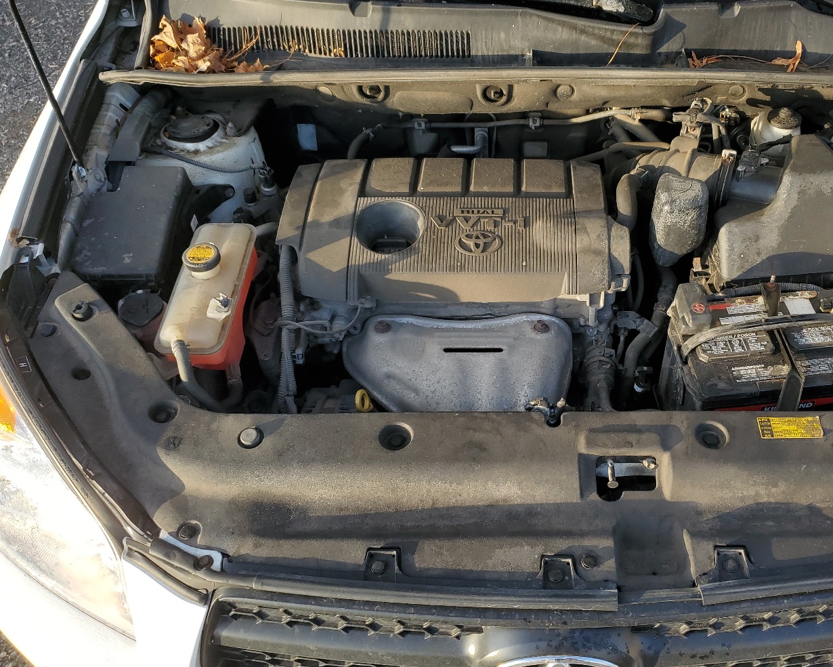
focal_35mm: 33
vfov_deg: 44.5
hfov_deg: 53.4
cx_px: 536
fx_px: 814
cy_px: 352
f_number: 1.5
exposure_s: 1/500
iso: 50
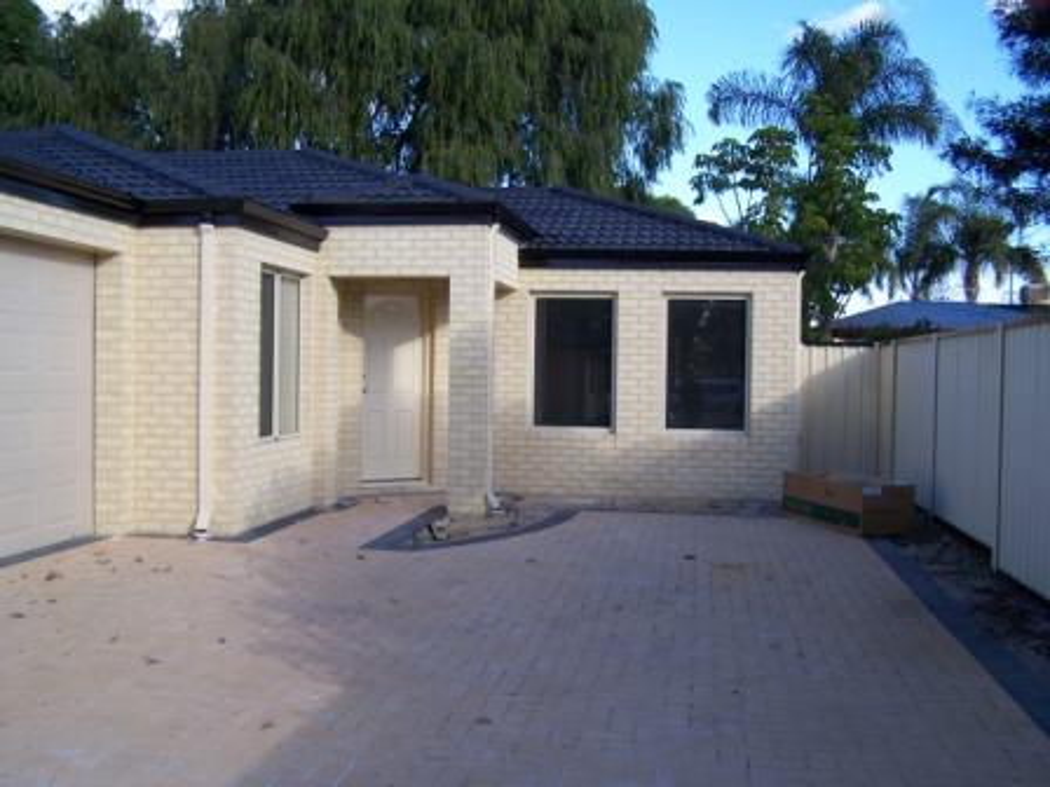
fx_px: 1153
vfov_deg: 37.7
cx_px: 525
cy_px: 394
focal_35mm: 38
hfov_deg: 49.0
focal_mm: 6.3
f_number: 2.8
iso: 80
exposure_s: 1/500
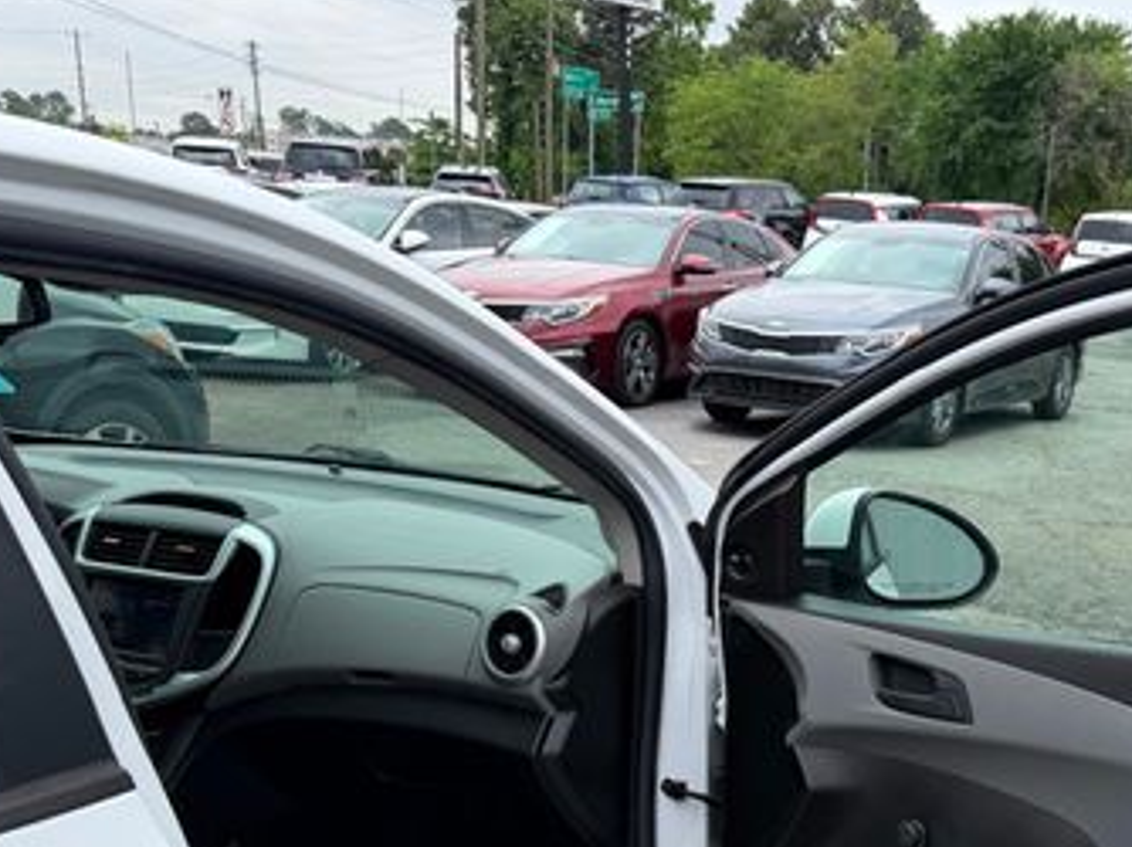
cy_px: 793
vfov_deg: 29.9
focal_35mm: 46
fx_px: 1503
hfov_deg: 40.4
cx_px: 817
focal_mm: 6.76
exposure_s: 1/1727
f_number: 1.78
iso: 80
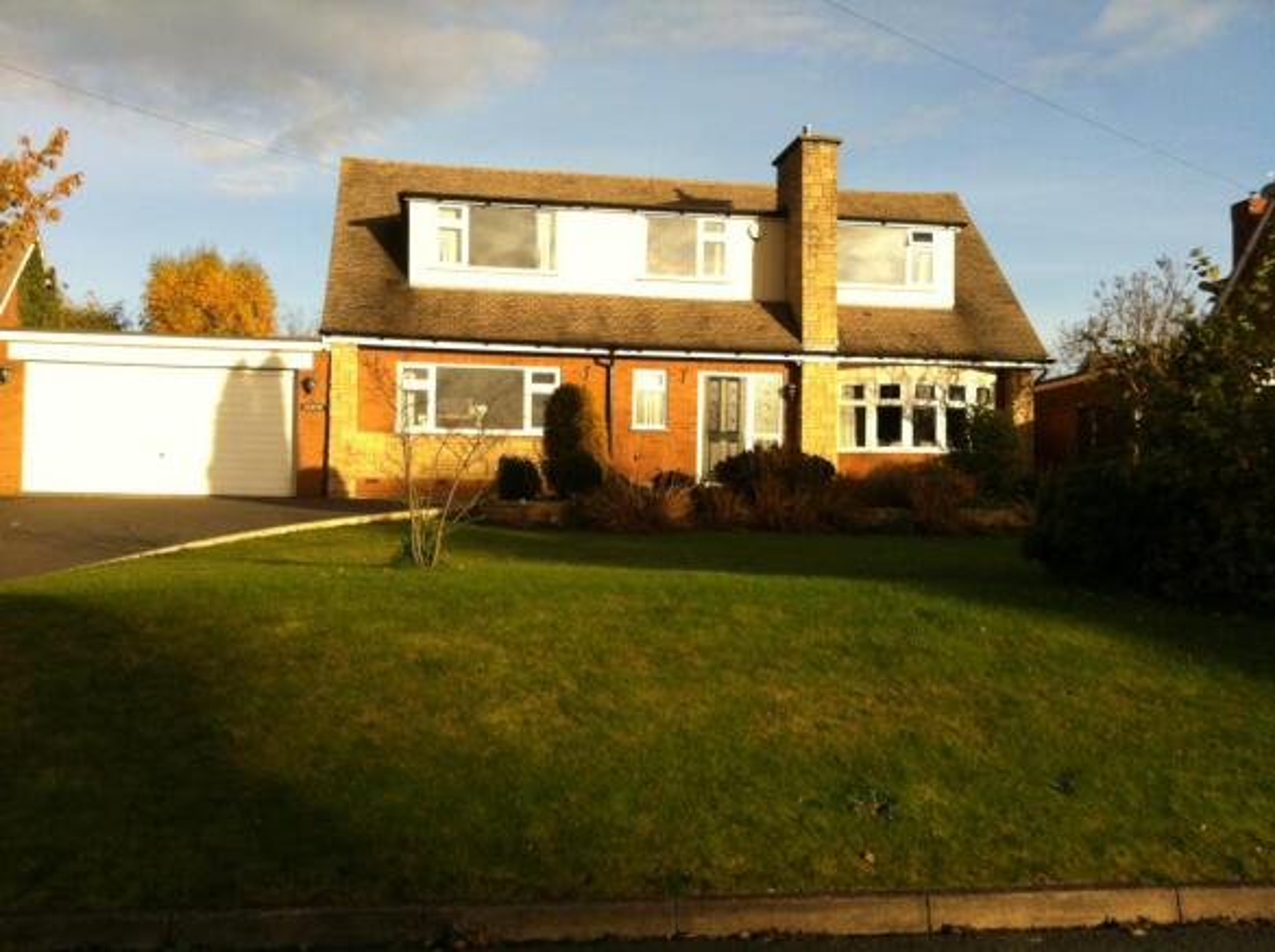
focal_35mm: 35
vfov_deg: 40.6
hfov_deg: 52.7
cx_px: 638
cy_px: 476
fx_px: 1287
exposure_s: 1/642
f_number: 2.8
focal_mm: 3.85
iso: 80
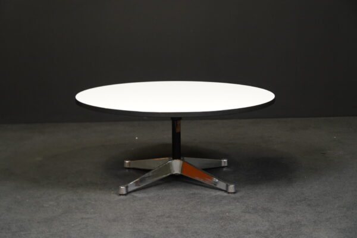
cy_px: 119
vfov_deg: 15.5
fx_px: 873
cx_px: 178
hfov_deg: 23.1
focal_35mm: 88
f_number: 7.1
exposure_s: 1/100
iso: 5000
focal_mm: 88
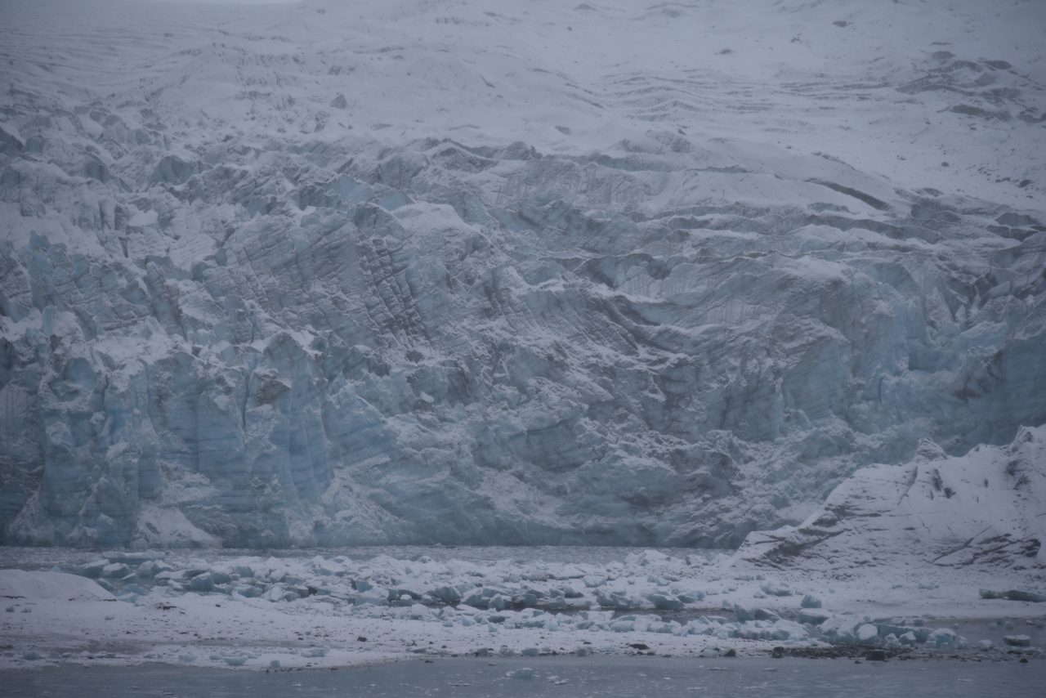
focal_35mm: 180
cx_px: 523
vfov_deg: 7.6
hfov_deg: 11.4
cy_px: 349
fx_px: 5231
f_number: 5.6
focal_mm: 180
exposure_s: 1/400
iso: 180
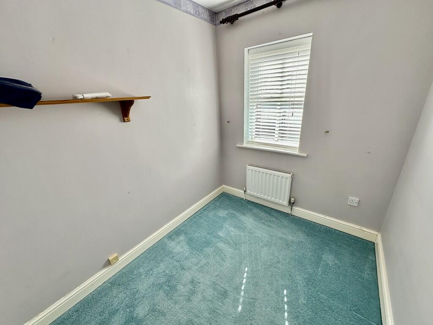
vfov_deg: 85.7
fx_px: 175
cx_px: 216
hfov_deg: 102.1
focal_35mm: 14
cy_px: 162
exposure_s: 1/137
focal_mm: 2.22
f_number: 2.2
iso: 40
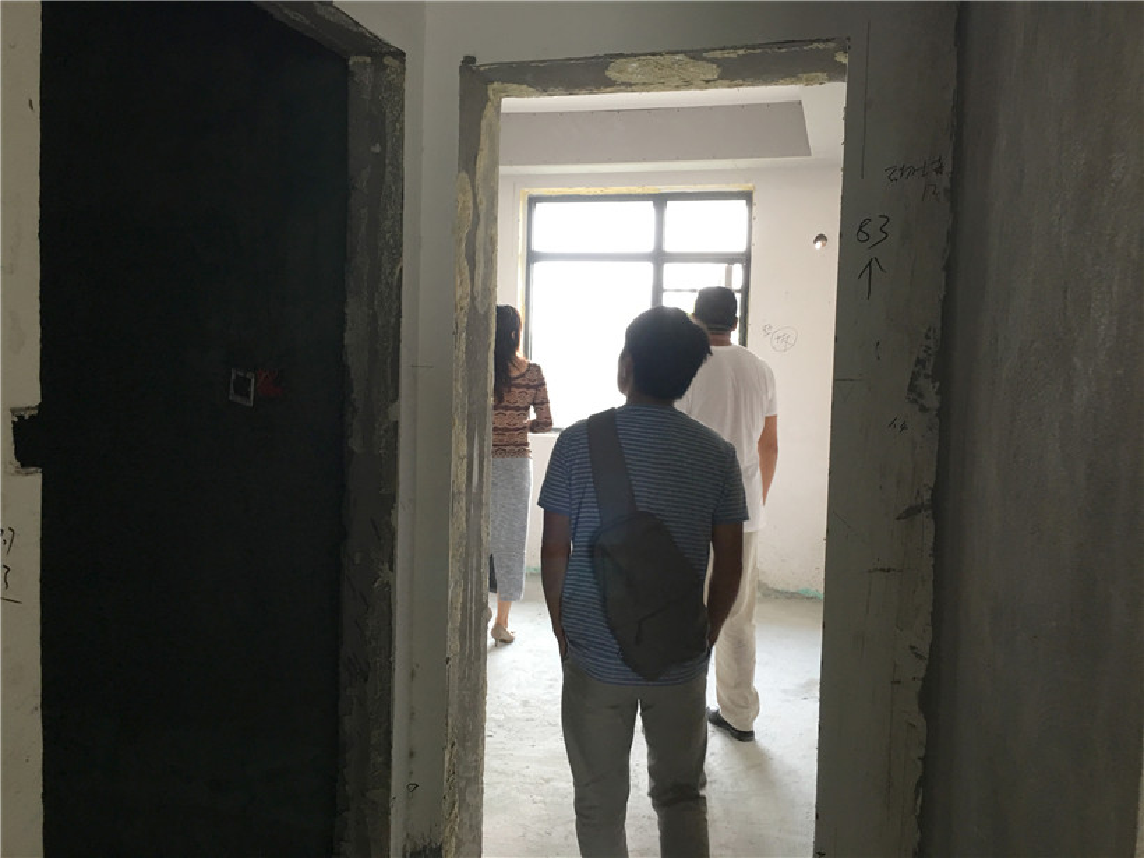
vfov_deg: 48.2
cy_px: 429
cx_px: 572
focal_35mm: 29
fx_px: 958
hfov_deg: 61.7
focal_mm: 4.15
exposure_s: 1/17
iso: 64
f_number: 2.2
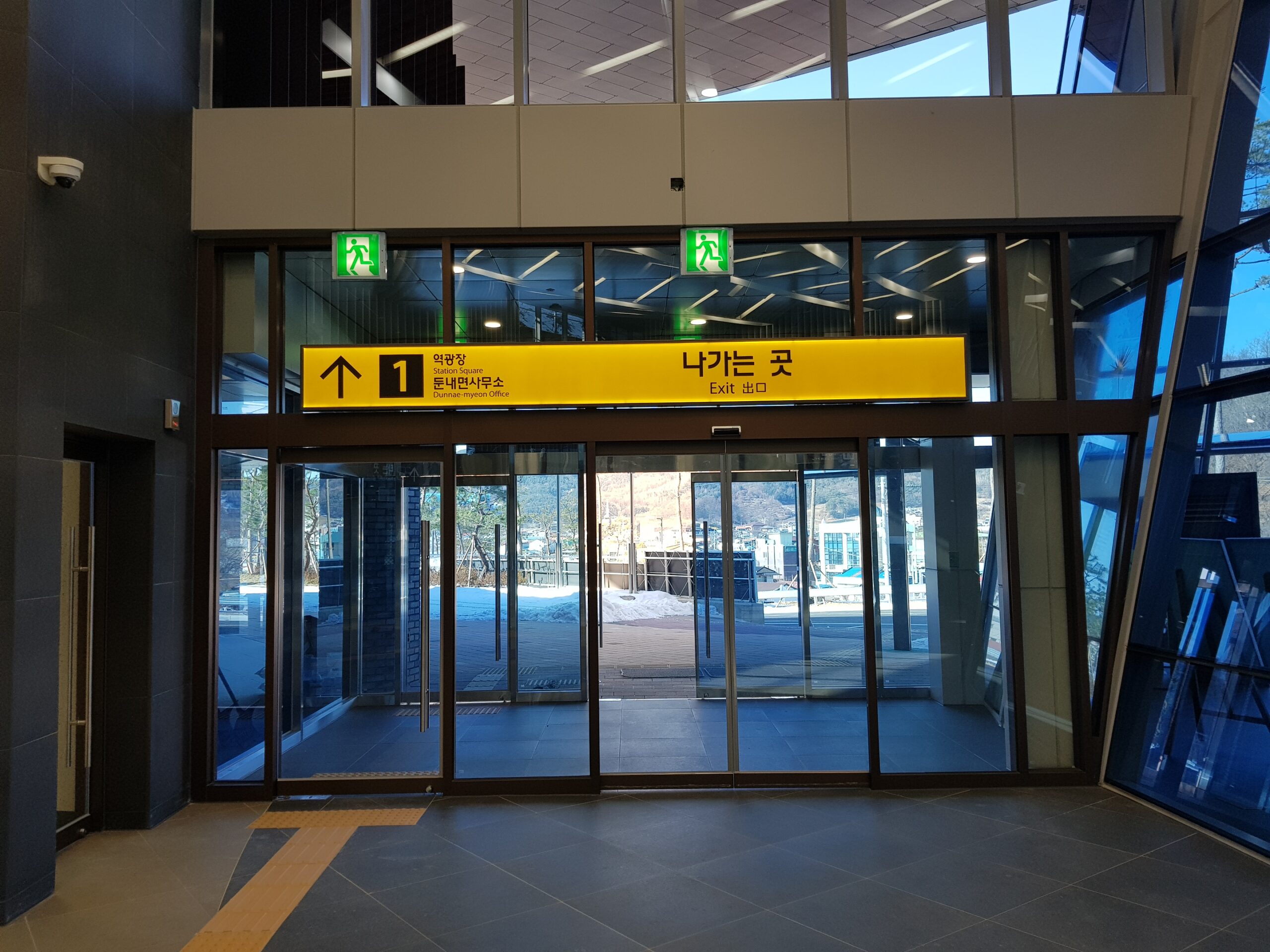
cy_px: 476
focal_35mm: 26
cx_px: 635
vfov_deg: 53.1
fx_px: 954
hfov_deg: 67.3
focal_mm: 4.2
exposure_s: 1/198
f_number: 1.7
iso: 40
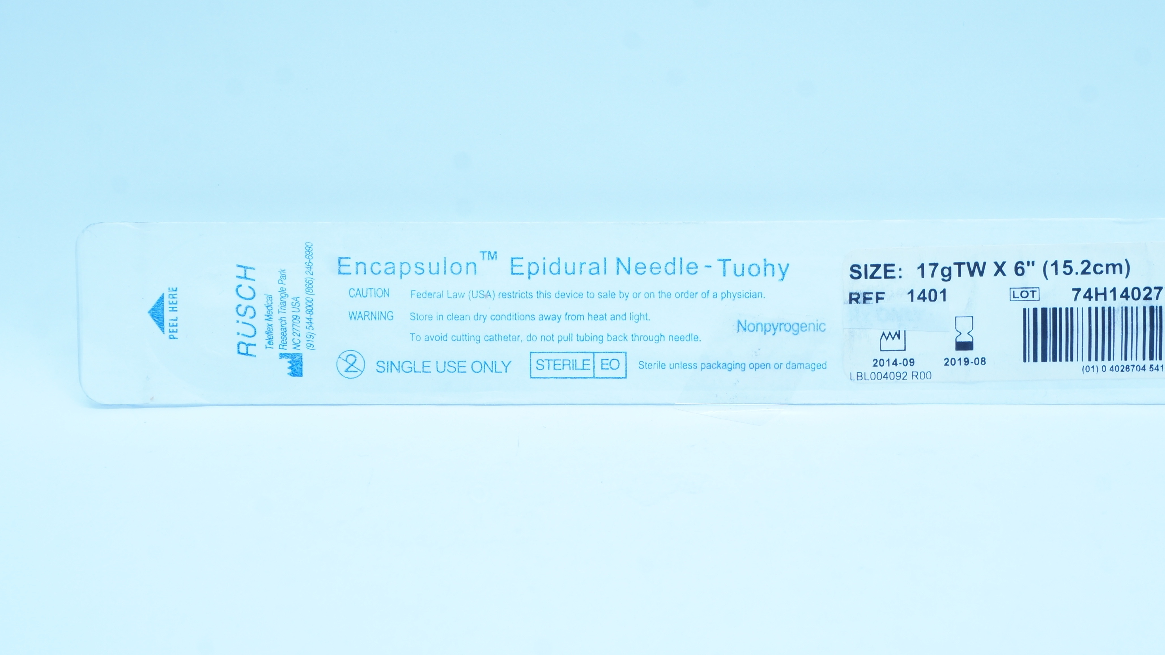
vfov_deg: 18.4
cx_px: 660
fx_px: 2027
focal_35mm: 66
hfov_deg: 32.0
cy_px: 314
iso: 400
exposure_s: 1/15
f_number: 13
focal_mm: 35
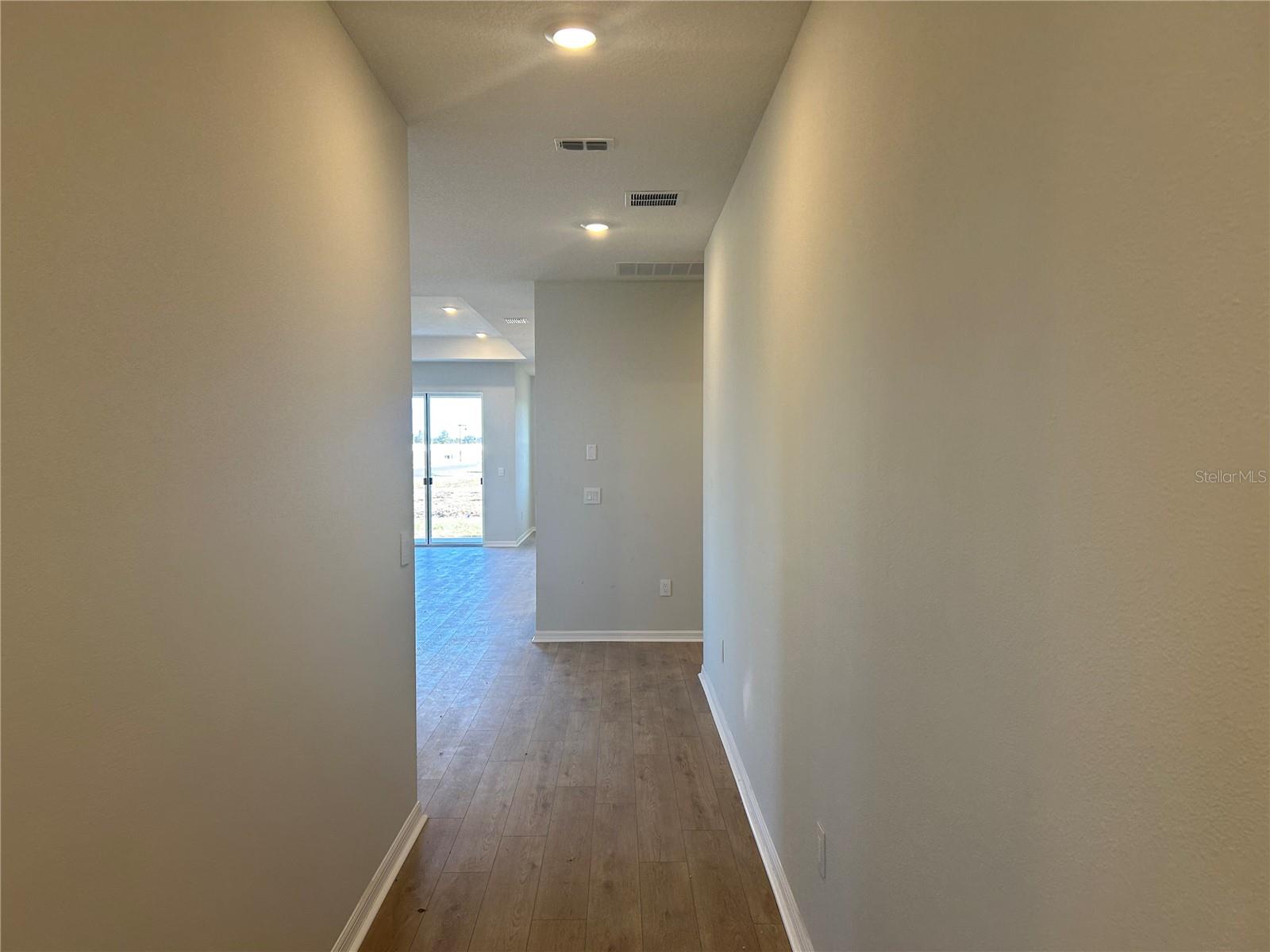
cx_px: 635
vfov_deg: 53.1
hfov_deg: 67.3
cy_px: 476
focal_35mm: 26
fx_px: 954
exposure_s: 1/120
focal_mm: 5.7
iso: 80
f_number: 1.5
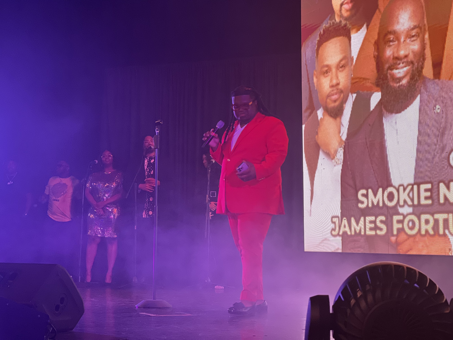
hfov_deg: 25.3
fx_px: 1008
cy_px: 170
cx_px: 226
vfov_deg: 19.1
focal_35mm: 77
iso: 250
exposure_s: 1/120
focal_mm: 9
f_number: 2.8
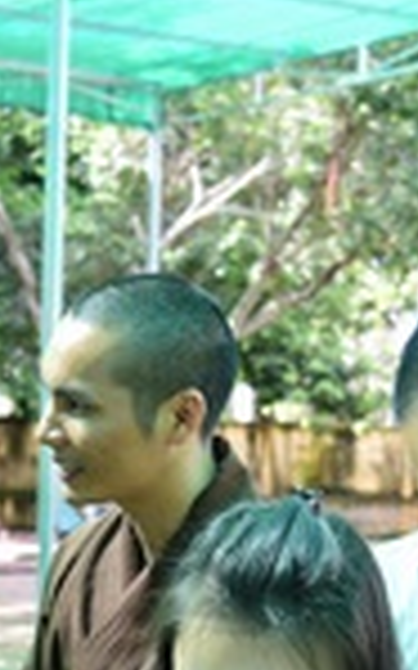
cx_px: -18
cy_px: 861
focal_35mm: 142
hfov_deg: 9.2
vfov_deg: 14.2
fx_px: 2591
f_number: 4
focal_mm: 32
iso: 160
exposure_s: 1/100
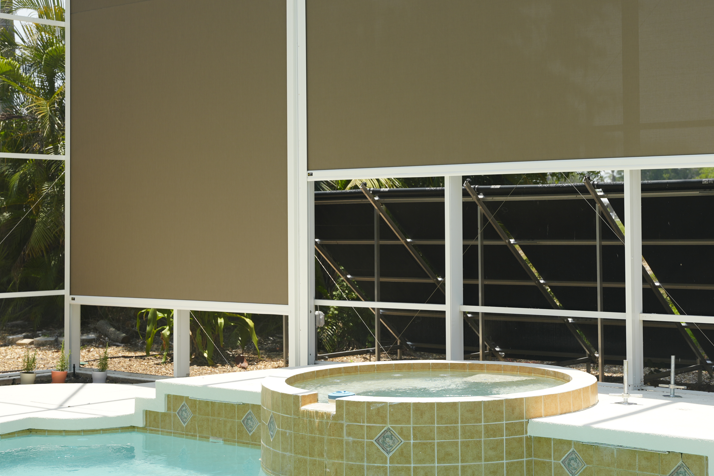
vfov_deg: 21.1
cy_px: 177
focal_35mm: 64
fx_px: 1275
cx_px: 419
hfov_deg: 31.2
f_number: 4.5
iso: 100
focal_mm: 43.2
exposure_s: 1/200
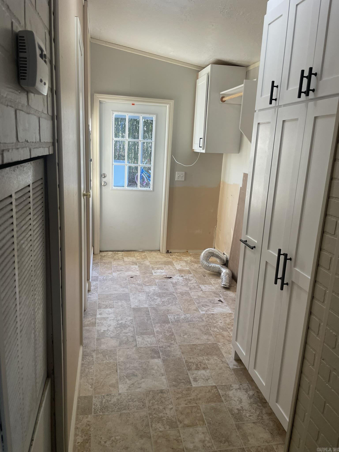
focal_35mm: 26
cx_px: 170
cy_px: 226
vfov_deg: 67.3
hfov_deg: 53.1
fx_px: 339
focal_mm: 4.2
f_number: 1.6
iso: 80
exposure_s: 1/60
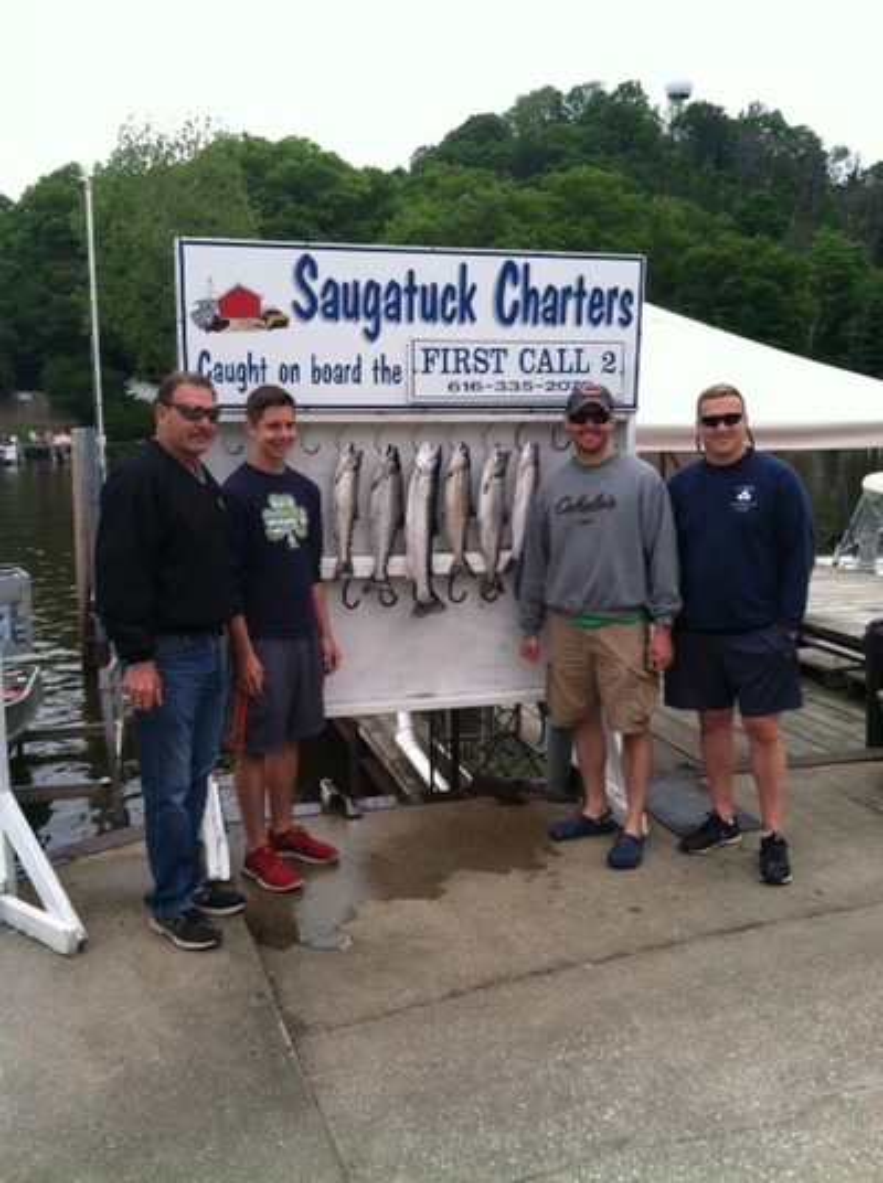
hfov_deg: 40.6
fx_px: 1194
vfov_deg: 52.7
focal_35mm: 35
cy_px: 592
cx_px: 442
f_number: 2.8
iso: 80
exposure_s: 1/476
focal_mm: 3.85
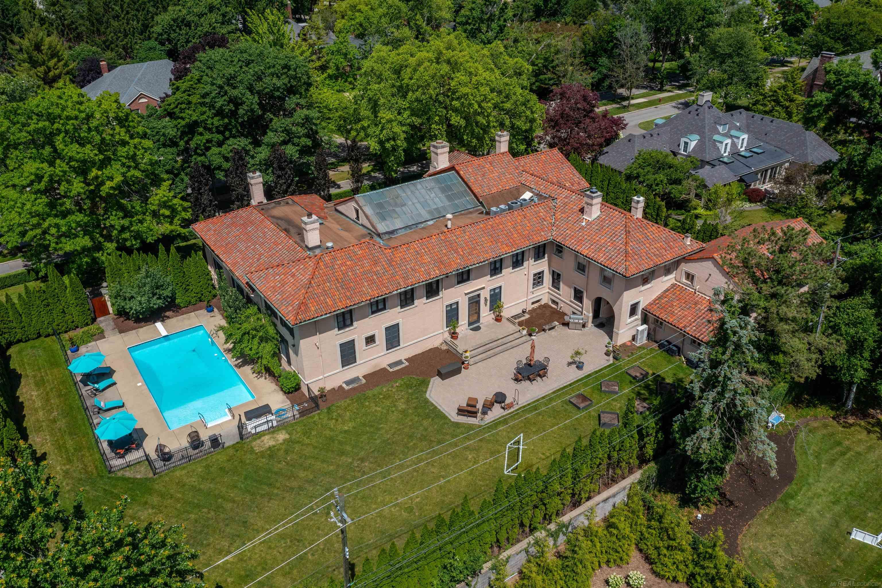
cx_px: 441
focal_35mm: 28
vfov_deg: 46.4
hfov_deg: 65.5
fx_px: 686
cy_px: 294
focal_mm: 10.26
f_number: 6.3
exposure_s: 1/640
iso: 100
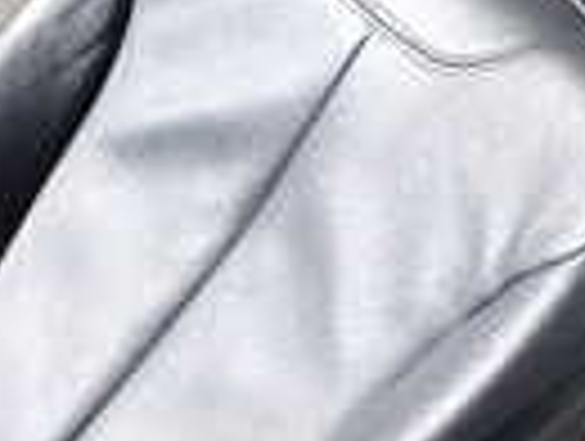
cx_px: -198
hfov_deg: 16.1
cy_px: 630
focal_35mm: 115
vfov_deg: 12.4
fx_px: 1947
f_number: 2.8
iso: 100
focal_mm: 4.5
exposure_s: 1/500
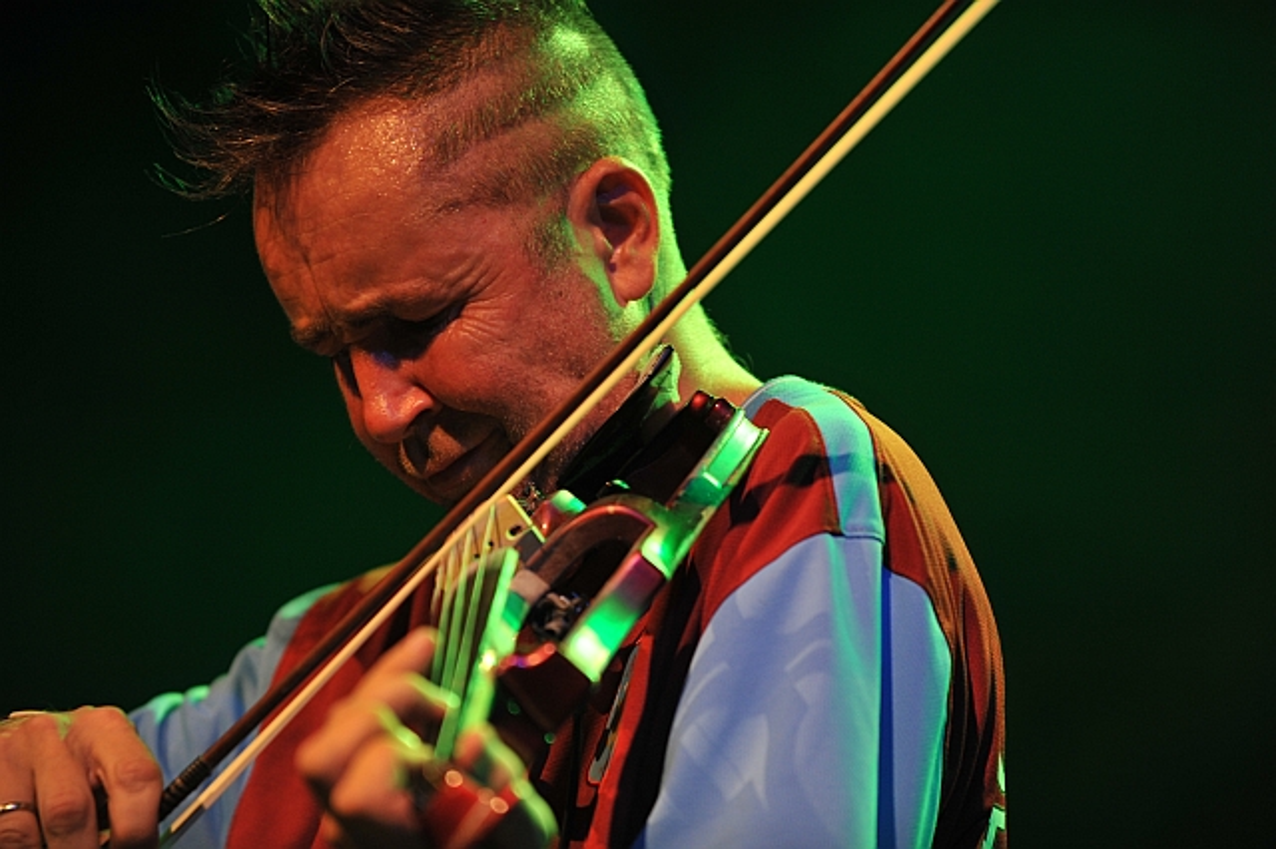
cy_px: 424
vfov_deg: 6.9
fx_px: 7085
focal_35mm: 200
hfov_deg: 10.3
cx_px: 638
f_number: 3.2
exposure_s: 1/200
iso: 1000
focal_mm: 200
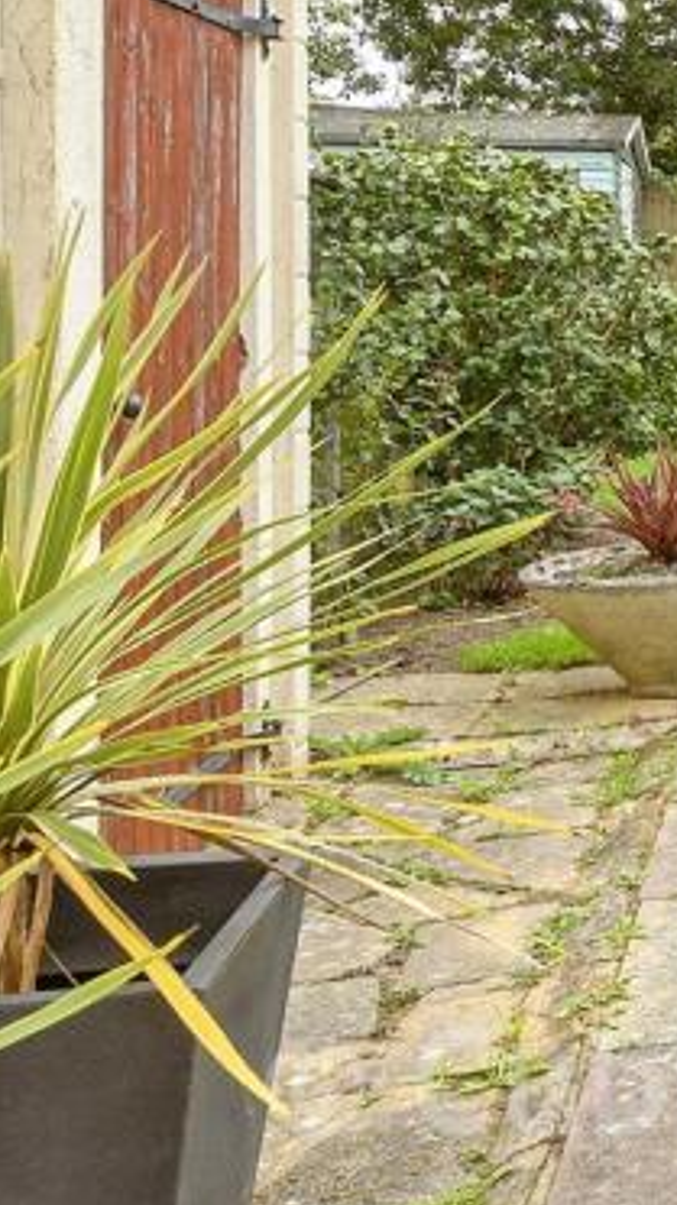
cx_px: 1341
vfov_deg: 41.1
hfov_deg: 17.6
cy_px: 326
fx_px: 1565
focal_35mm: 49
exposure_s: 1/30
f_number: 8
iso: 160
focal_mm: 11.5
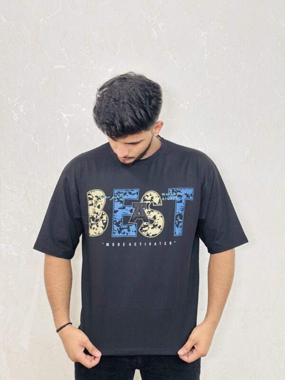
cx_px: 142
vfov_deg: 36.8
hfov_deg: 28.0
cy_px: 190
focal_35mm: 52
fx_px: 571
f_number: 1.6
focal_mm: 5.96
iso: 64
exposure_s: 1/50
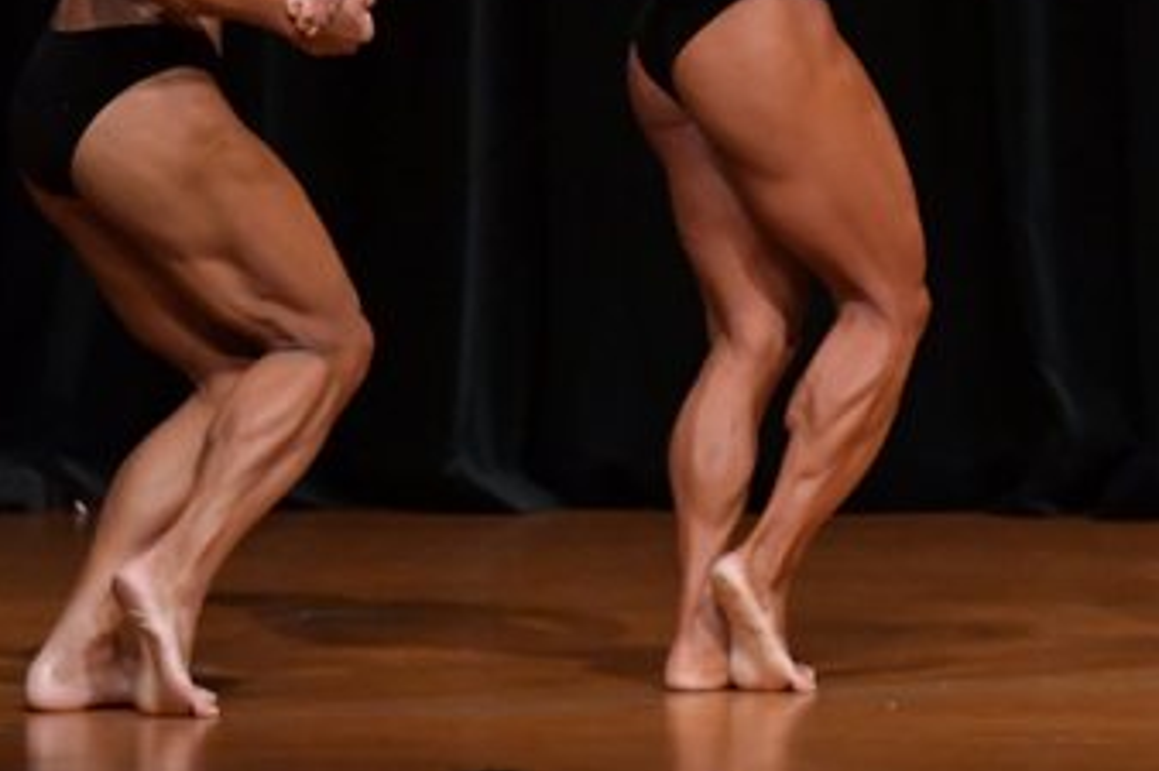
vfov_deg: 2.4
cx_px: 1096
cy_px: 65
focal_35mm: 584
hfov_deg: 3.5
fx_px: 18792
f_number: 5.6
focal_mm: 170
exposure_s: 1/400
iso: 5000
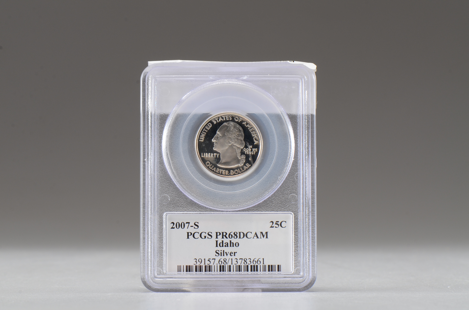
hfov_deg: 16.1
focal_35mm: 128
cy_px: 155
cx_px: 234
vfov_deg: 10.7
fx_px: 1658
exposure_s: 1/100
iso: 320
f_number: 14
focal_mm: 85
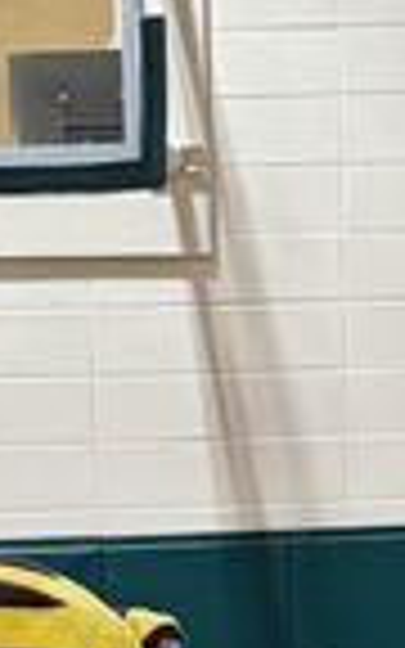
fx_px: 3196
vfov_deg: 10.3
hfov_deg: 7.2
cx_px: 158
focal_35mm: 181
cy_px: 1467
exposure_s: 1/121
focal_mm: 6.76
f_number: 1.78
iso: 160
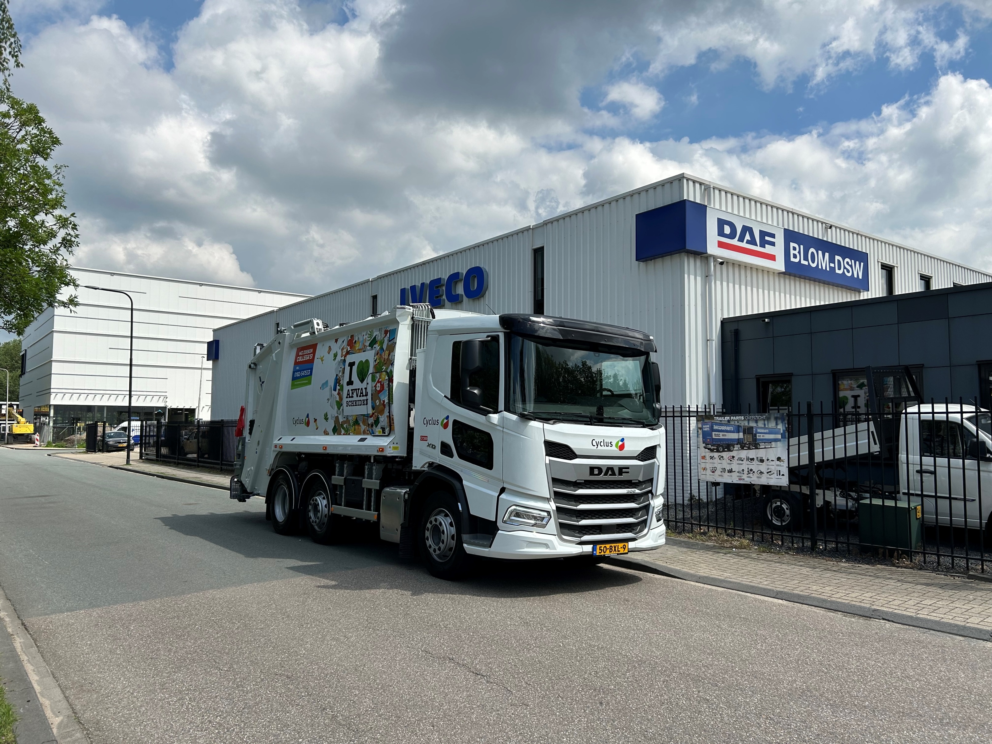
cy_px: 372
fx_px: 745
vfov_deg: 53.1
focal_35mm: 26
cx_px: 496
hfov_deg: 67.3
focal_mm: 5.7
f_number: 1.5
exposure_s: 1/6211
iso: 50
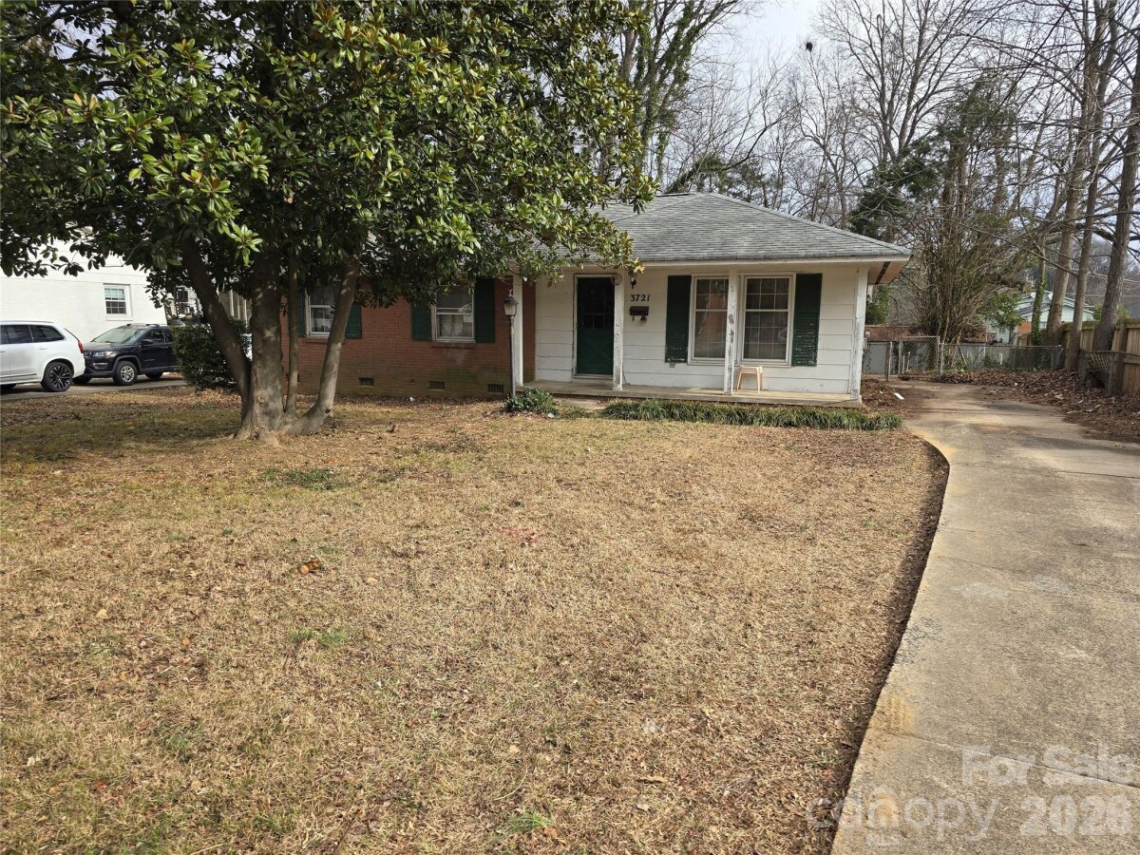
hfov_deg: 73.9
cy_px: 428
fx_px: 757
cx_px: 570
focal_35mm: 23
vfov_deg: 58.9
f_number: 1.7
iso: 12
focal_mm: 6.3
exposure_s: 1/376
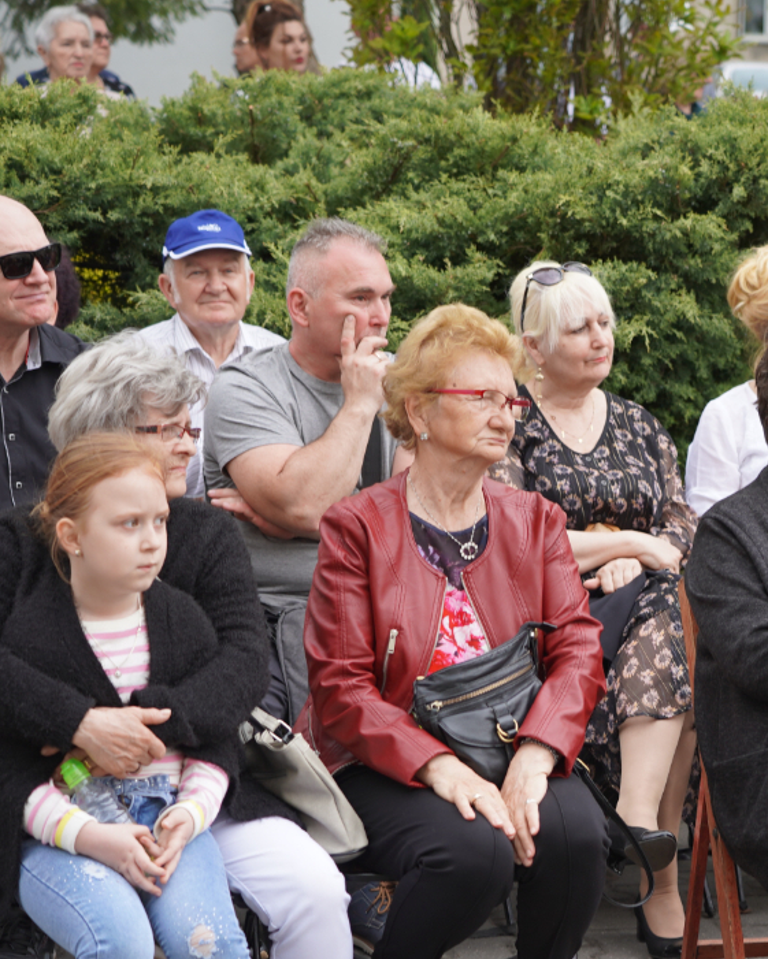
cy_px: 568
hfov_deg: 15.2
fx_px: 2869
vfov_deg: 19.0
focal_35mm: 101
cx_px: 589
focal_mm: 58
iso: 160
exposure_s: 1/160
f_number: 4
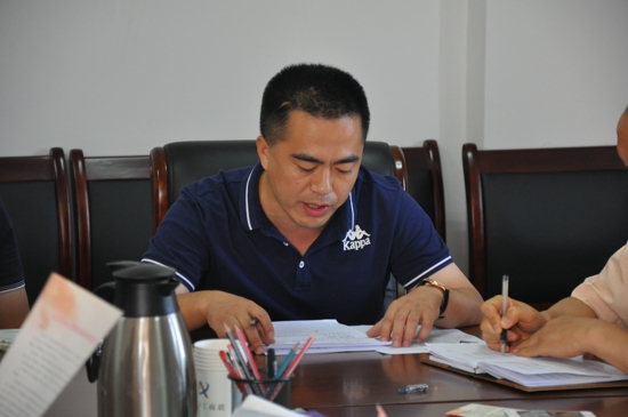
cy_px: 208
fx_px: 2743
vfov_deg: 8.7
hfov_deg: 13.1
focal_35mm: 158
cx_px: 314
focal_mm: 105
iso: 1000
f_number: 5.6
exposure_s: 1/30
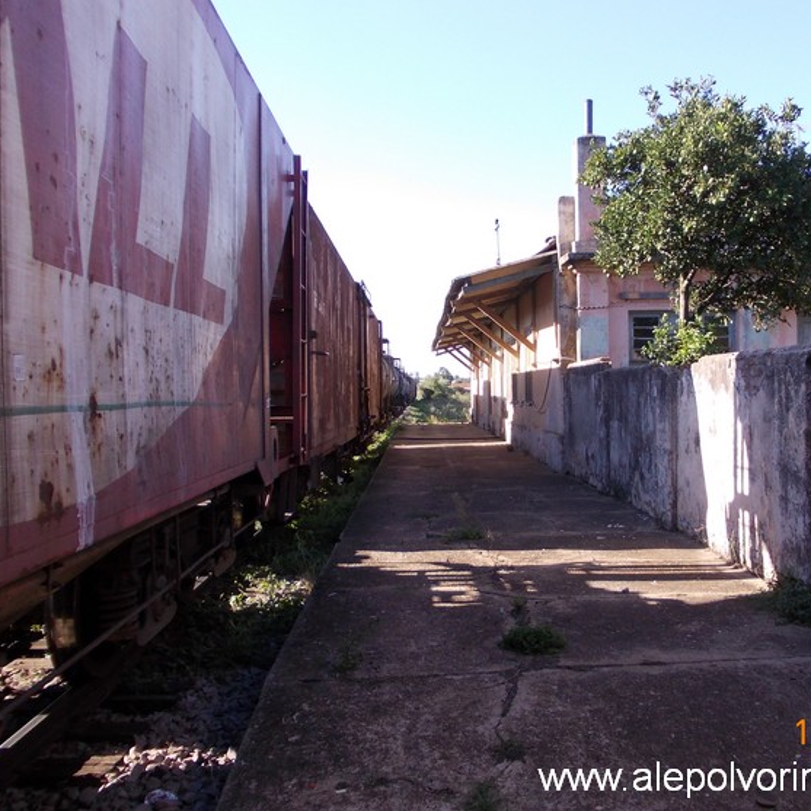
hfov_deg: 48.1
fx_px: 901
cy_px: 414
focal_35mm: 34
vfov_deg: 48.4
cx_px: 492
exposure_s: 1/320
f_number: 2.7
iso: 80
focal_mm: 4
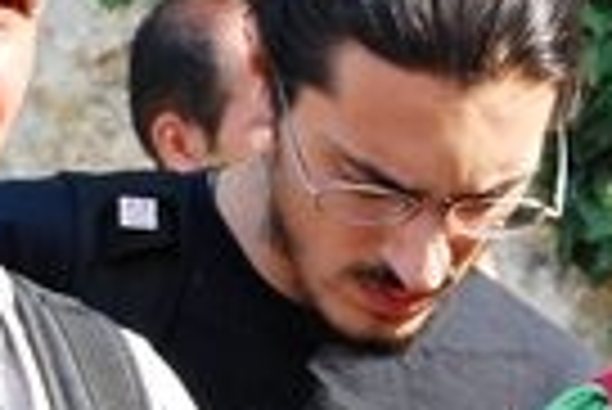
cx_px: 144
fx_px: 8287
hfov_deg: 4.2
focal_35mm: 487
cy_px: 135
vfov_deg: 2.8
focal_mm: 55
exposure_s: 1/100
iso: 200
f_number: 11
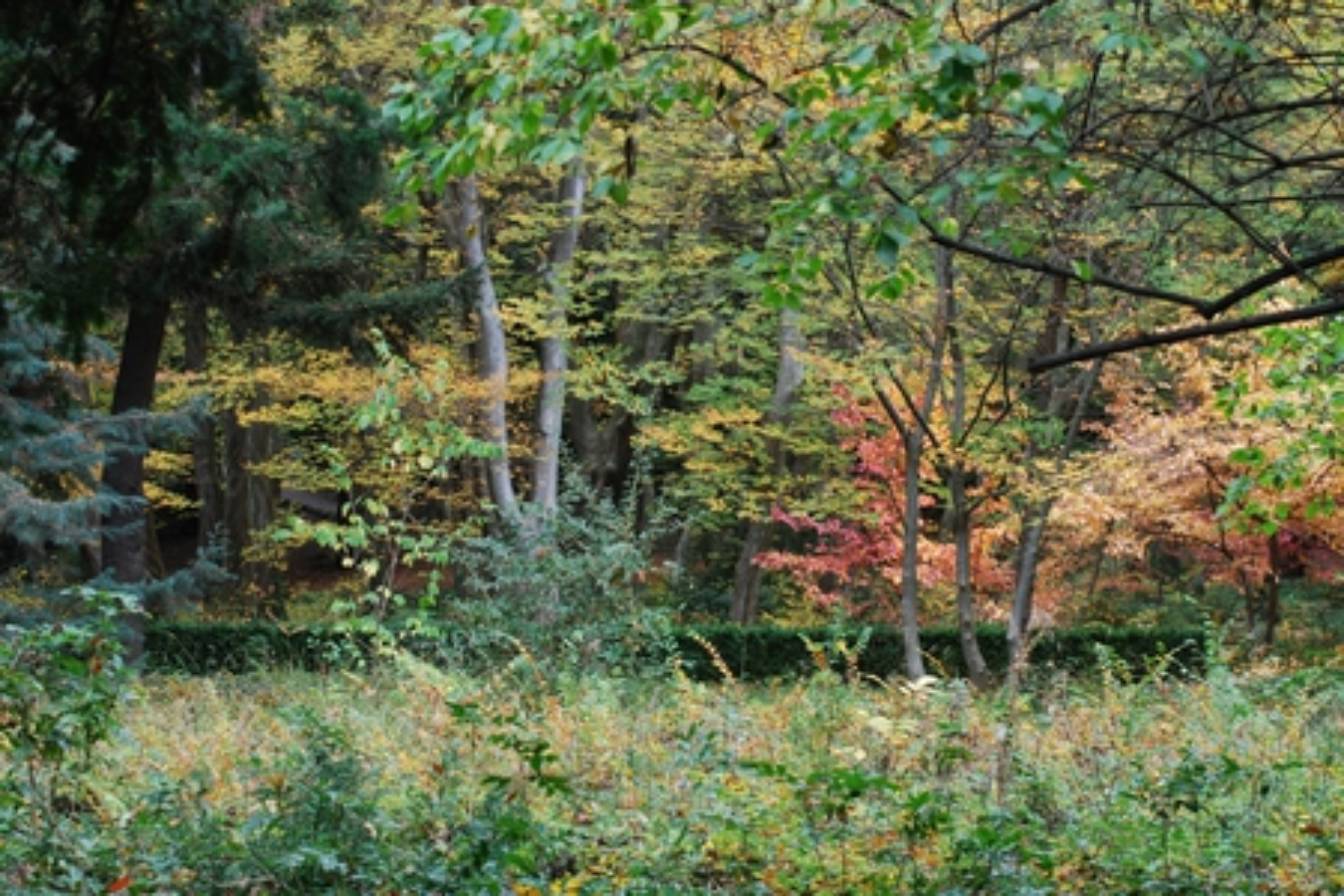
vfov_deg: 18.2
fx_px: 2800
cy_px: 448
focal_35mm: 75
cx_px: 672
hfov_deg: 27.0
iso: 400
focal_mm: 50
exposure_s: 1/100
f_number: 4.5
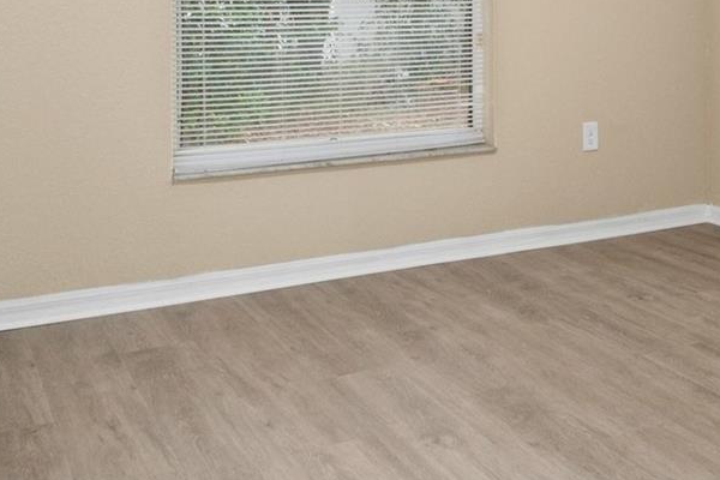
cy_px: 0
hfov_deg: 40.4
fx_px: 960
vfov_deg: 26.6
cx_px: 502
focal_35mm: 48
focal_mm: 12
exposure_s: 1
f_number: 8
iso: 320
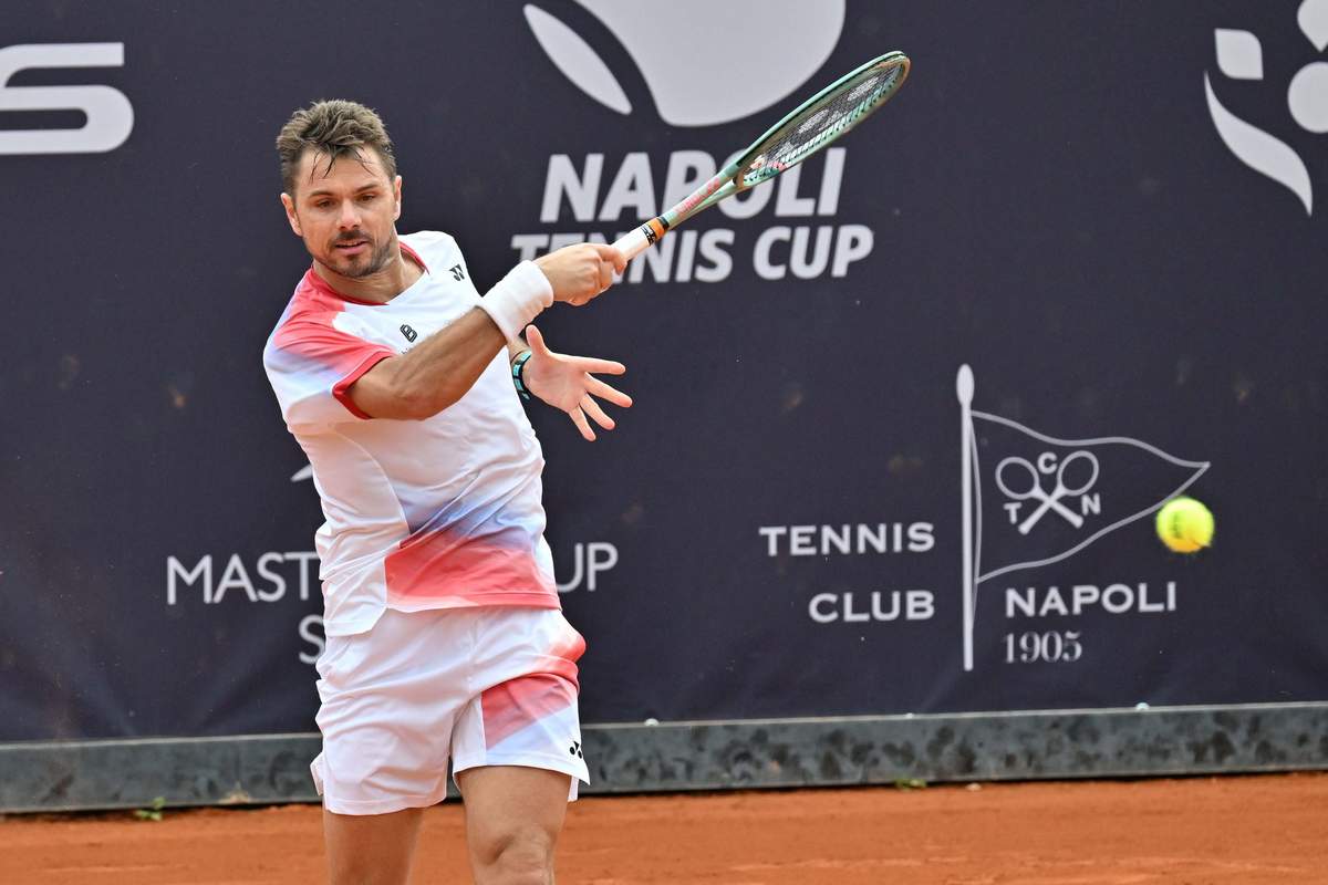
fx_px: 10328
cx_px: 664
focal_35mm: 280
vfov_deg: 4.9
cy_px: 442
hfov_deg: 7.4
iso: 800
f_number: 6.3
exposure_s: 1/1600
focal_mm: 280
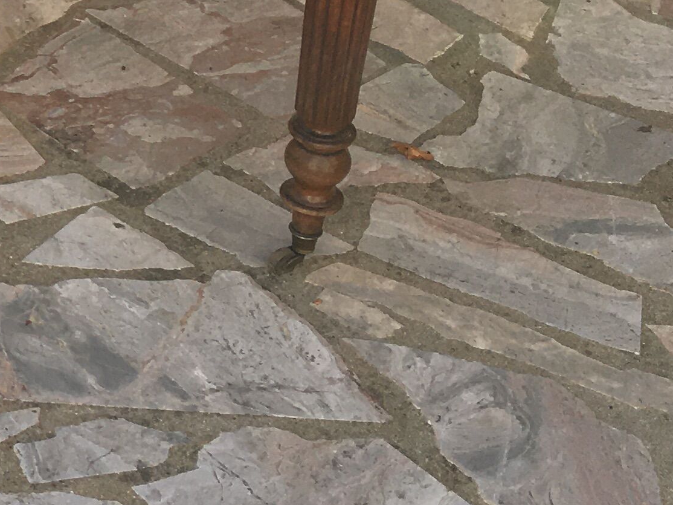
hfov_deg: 16.1
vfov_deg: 13.7
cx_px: -510
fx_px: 2041
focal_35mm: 105
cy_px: -116
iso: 25
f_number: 2.2
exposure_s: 1/591
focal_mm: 4.15
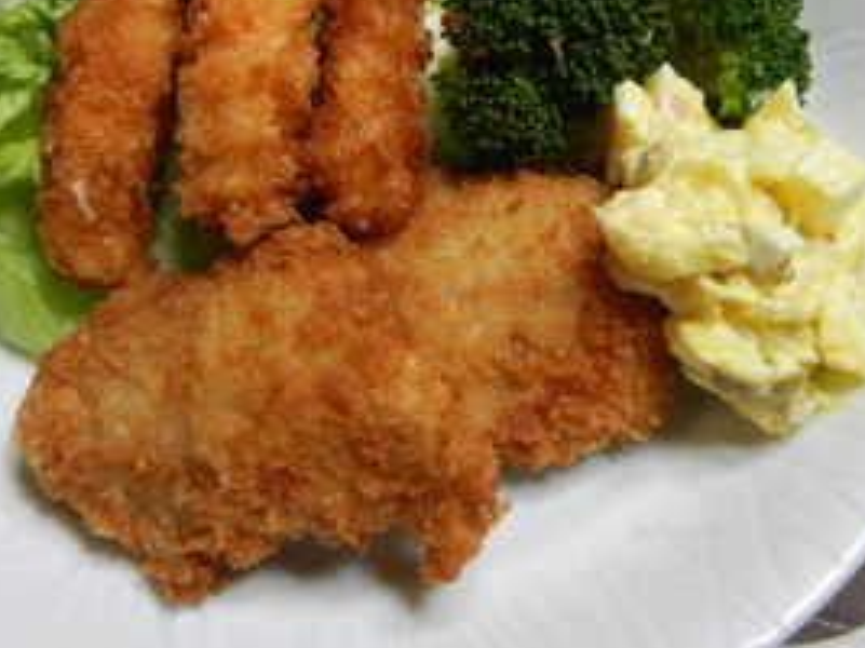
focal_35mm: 45
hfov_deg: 42.1
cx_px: 415
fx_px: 1124
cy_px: 175
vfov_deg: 31.7
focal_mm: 5.4
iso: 365
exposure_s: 1/30
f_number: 3.5
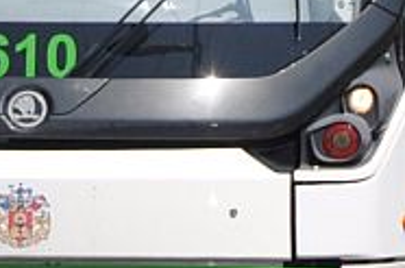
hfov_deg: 1.7
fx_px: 13463
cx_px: 260
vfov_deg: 1.1
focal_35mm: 1200
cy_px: -362
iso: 400
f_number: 6.3
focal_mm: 105
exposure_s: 1/1600
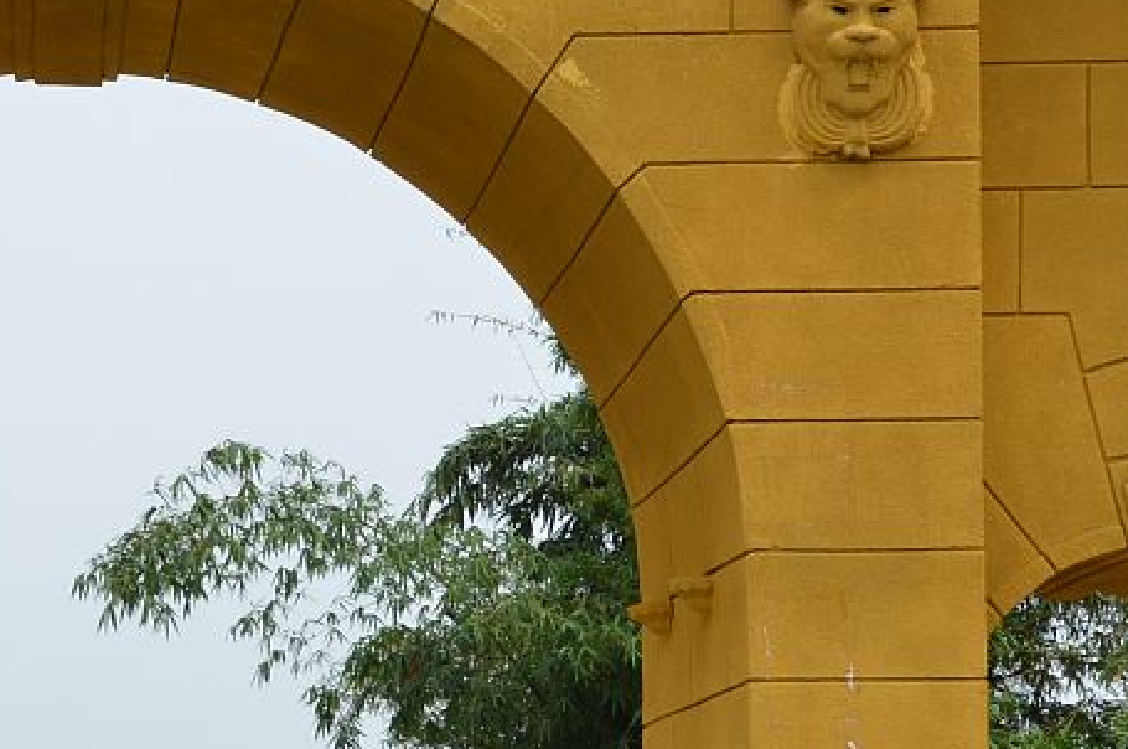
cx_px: 191
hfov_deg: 14.7
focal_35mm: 138
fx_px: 4328
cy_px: 755
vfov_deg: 9.8
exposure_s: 1/500
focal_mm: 35
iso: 400
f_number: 11
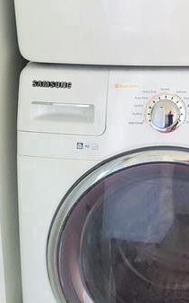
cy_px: -36
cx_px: 271
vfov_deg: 22.2
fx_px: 726
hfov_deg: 14.0
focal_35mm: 88
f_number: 1.5
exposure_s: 1/40
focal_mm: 4.3
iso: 160
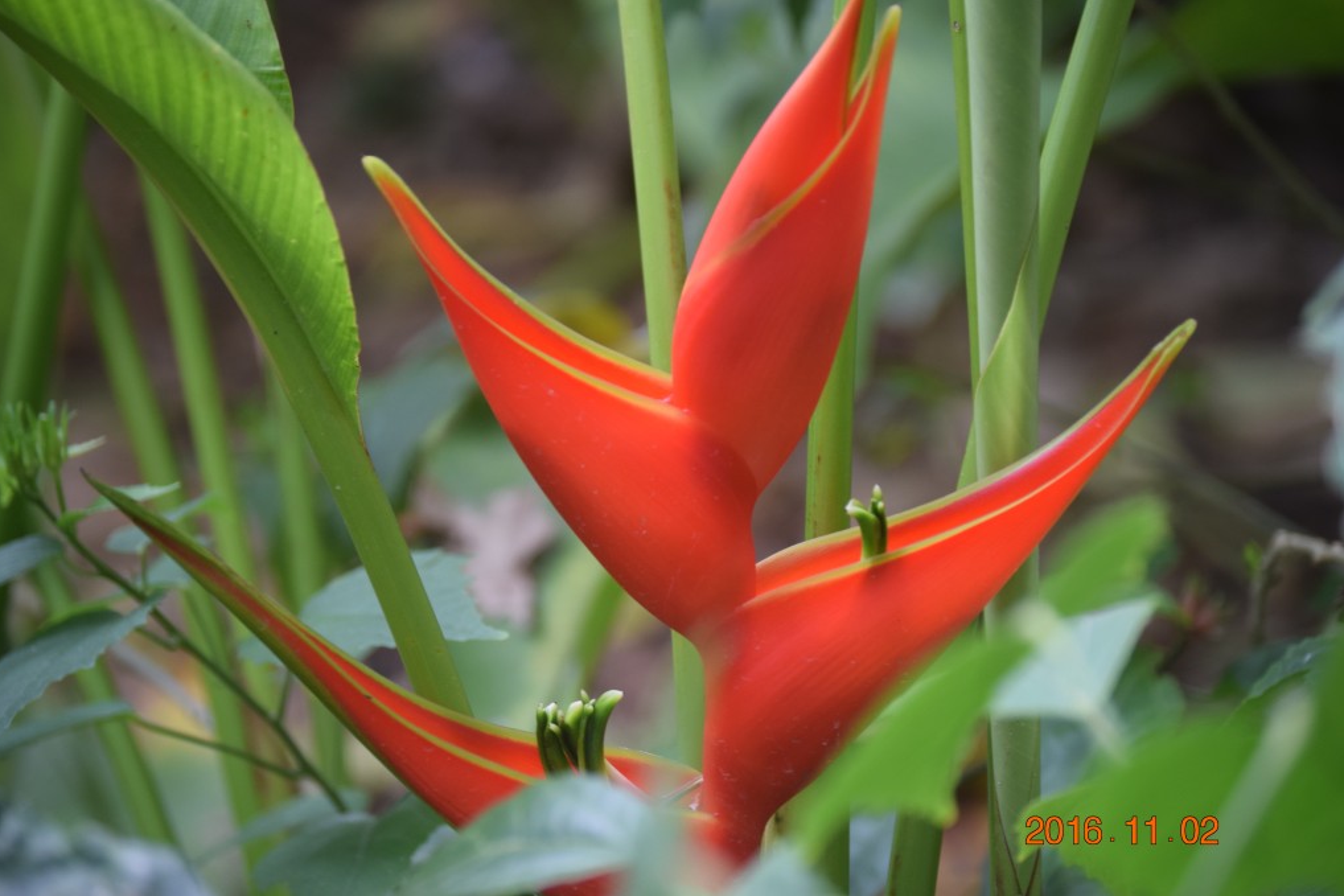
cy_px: 448
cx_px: 670
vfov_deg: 9.6
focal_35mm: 144
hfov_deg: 14.3
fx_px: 5357
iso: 500
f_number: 4.5
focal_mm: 95
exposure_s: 1/250
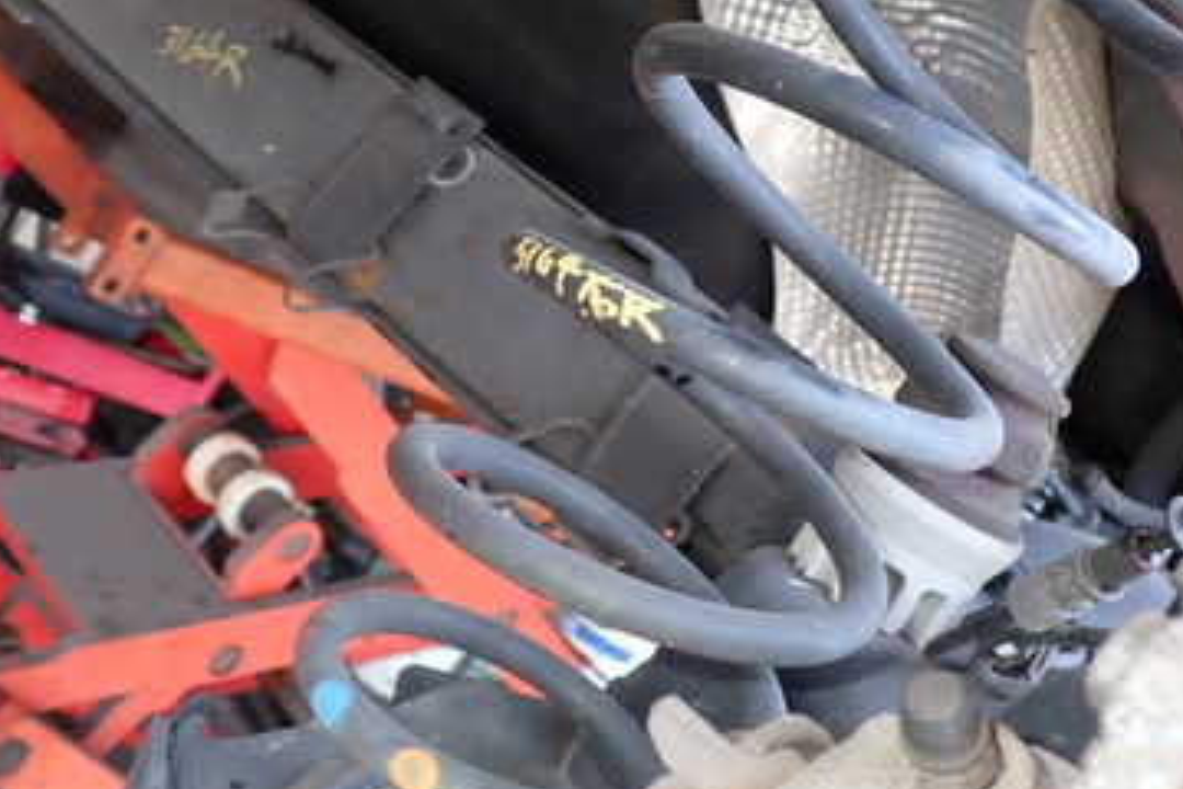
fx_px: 1709
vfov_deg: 26.0
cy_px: 342
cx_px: 611
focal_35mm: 52
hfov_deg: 38.2
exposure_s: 1/60
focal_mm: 5.4
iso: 125
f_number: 2.3
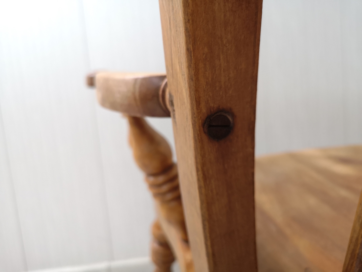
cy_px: 136
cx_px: 181
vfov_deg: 51.4
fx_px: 282
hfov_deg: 65.3
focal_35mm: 27
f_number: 1.8
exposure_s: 1/24
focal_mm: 5.58
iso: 400
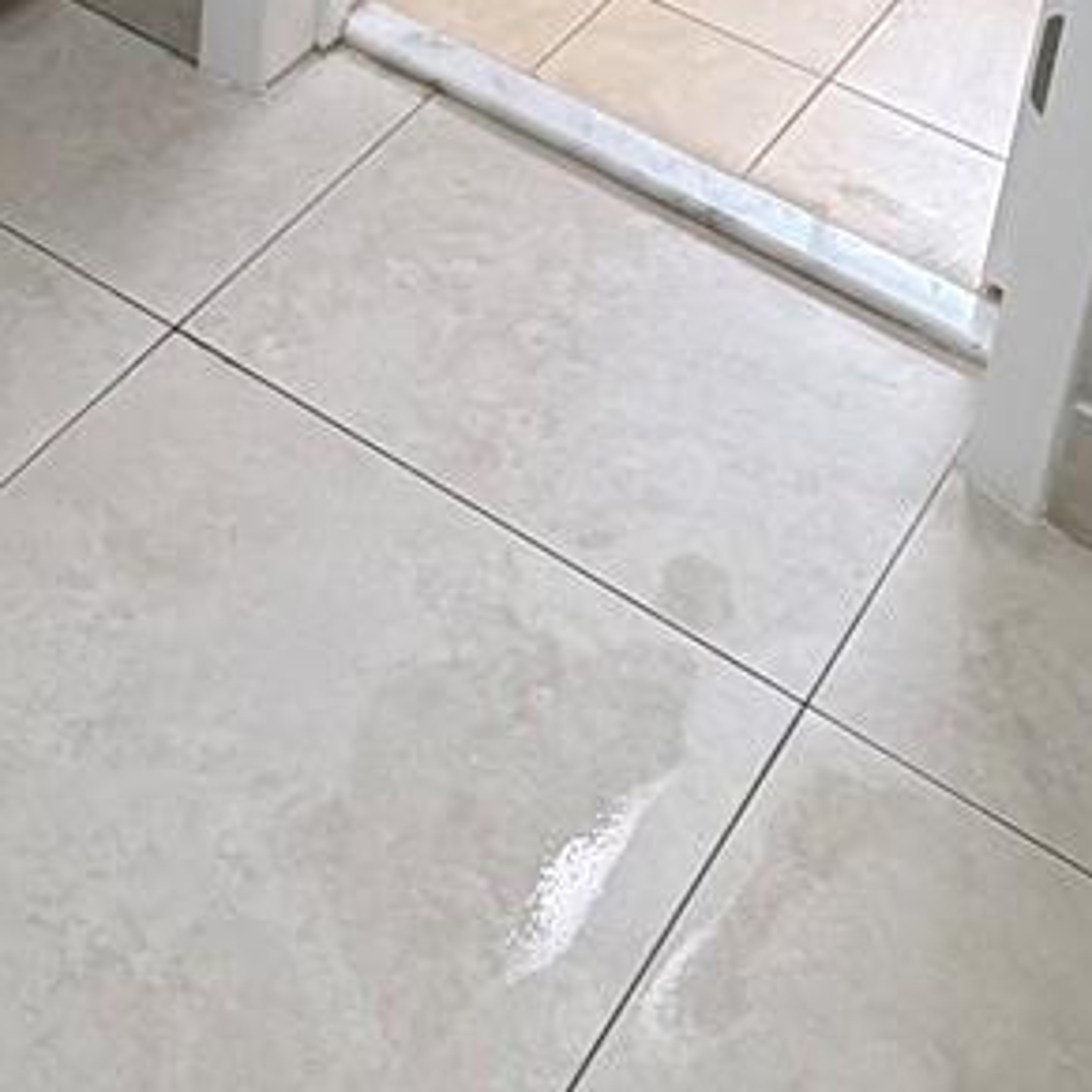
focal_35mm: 68
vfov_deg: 20.9
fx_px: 2427
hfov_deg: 25.2
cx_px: 356
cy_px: -612
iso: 200
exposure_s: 1/120
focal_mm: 2.22
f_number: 2.2
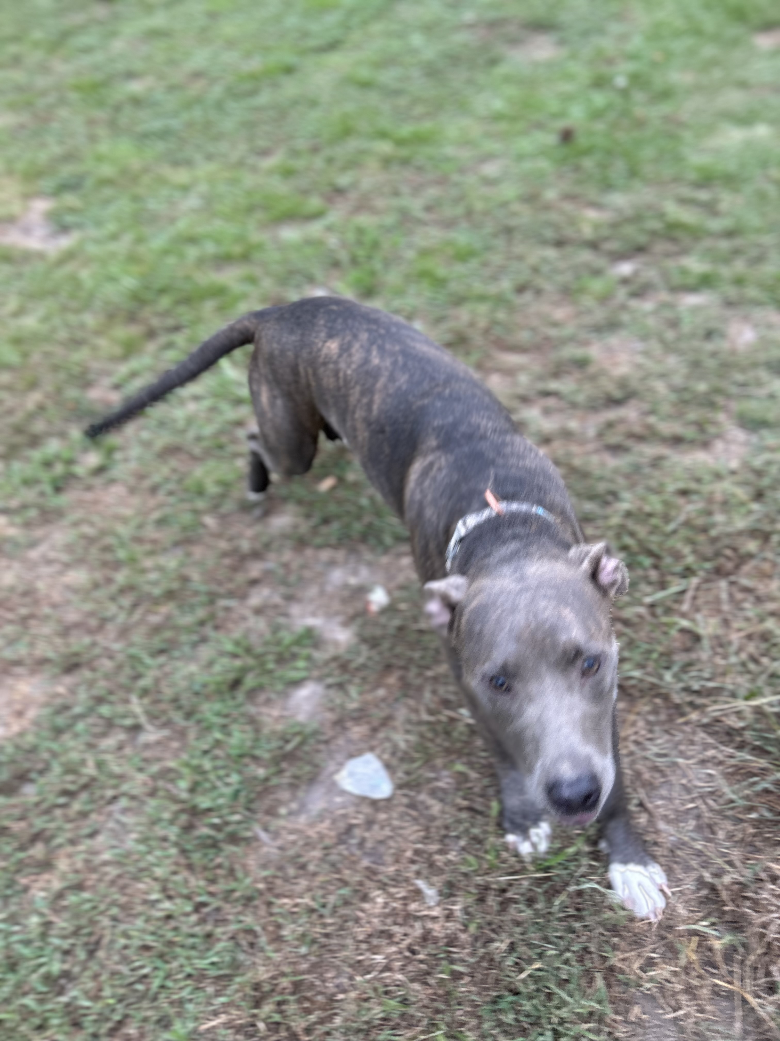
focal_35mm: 26
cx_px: 390
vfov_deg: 67.3
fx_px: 781
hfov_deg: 53.1
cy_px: 520
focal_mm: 5.7
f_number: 1.5
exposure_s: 1/303
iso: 50
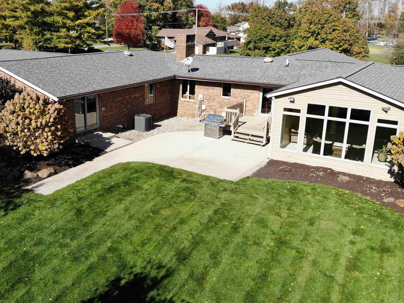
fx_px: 397
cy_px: 142
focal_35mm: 34
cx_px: 165
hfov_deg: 53.6
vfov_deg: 41.8
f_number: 2.8
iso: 100
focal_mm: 4.5
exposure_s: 1/803
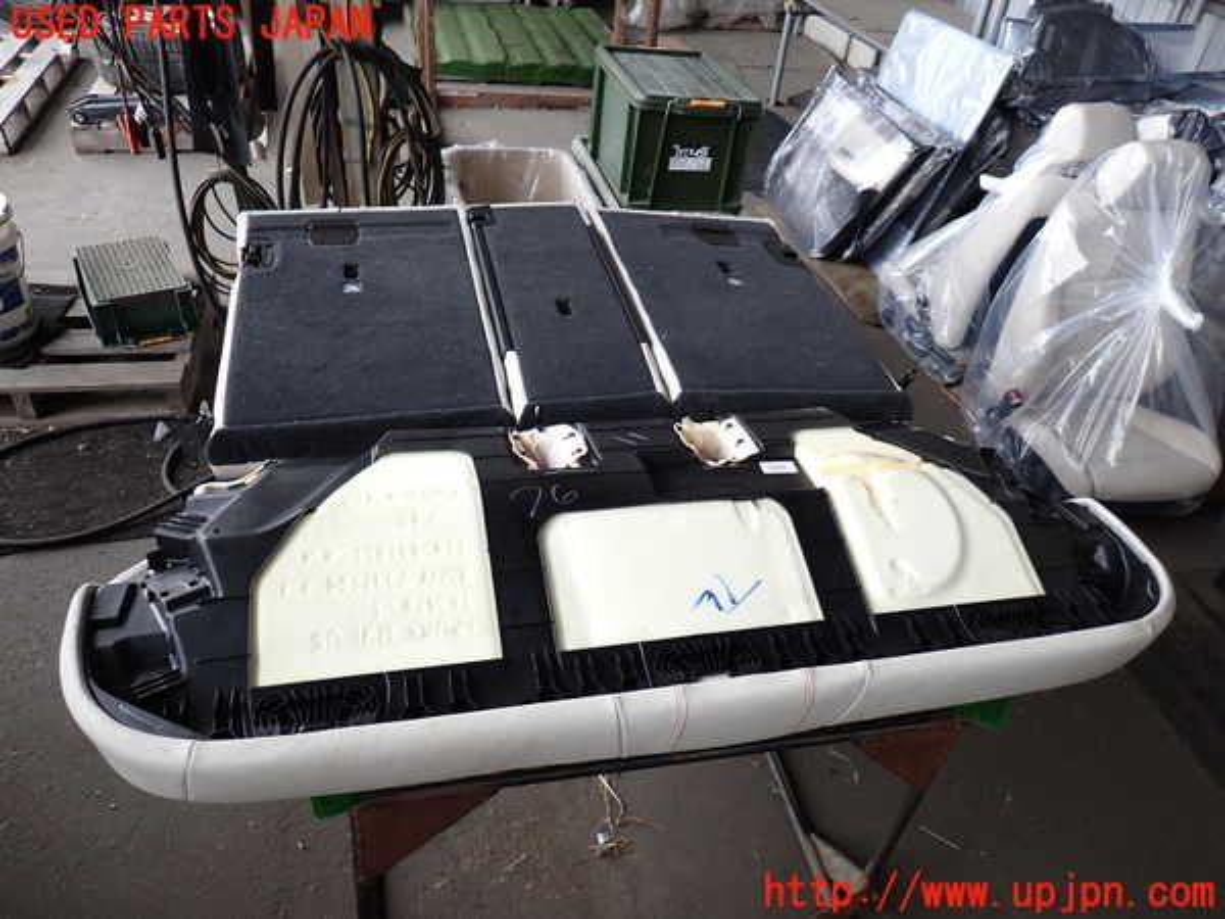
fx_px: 885
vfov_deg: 54.9
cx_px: 612
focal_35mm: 25
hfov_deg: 69.4
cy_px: 460
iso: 100
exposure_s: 1/100
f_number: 2
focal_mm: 4.5
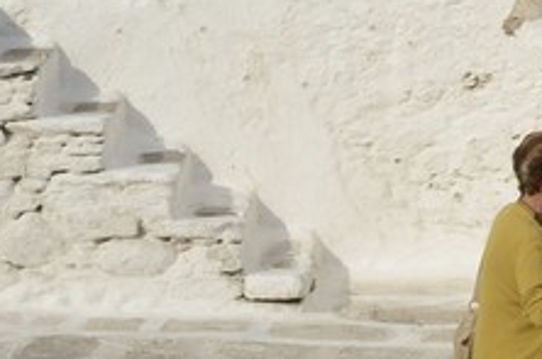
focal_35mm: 231
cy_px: -471
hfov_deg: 8.1
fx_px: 3470
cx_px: 1414
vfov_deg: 5.7
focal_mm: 32
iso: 200
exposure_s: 1/250
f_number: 18
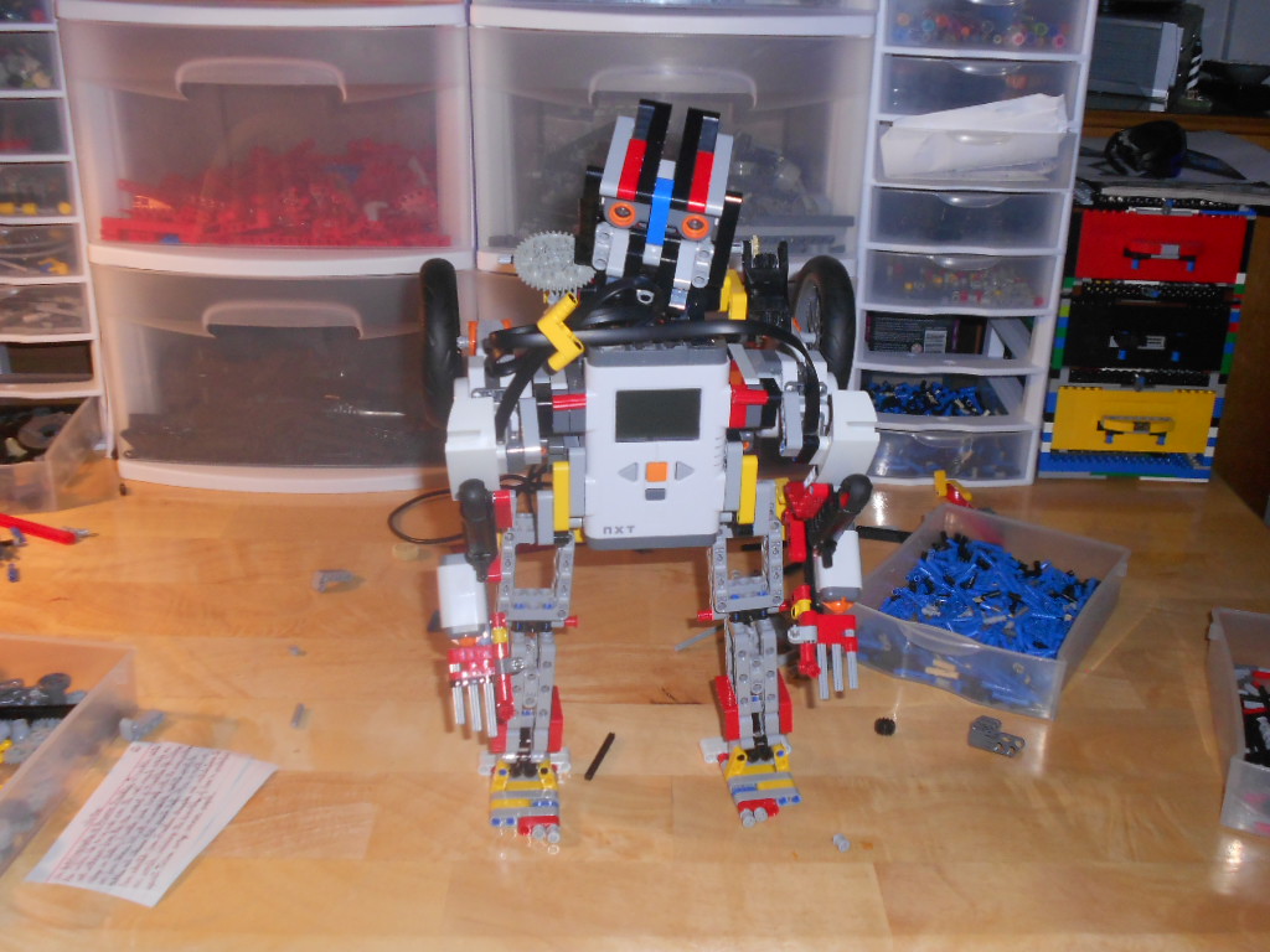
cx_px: 635
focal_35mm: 37
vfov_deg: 38.7
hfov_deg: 50.1
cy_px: 476
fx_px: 1357
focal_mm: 6.7
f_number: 3.9
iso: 200
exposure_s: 1/30
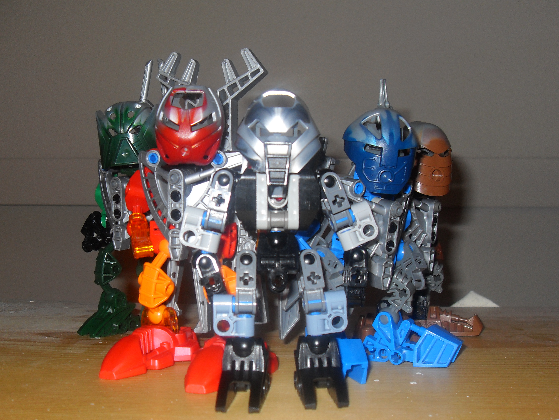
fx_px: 549
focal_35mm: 34
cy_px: 210
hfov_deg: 54.0
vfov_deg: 41.8
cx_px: 280
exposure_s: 1/45
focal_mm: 6.3
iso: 100
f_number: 2.8
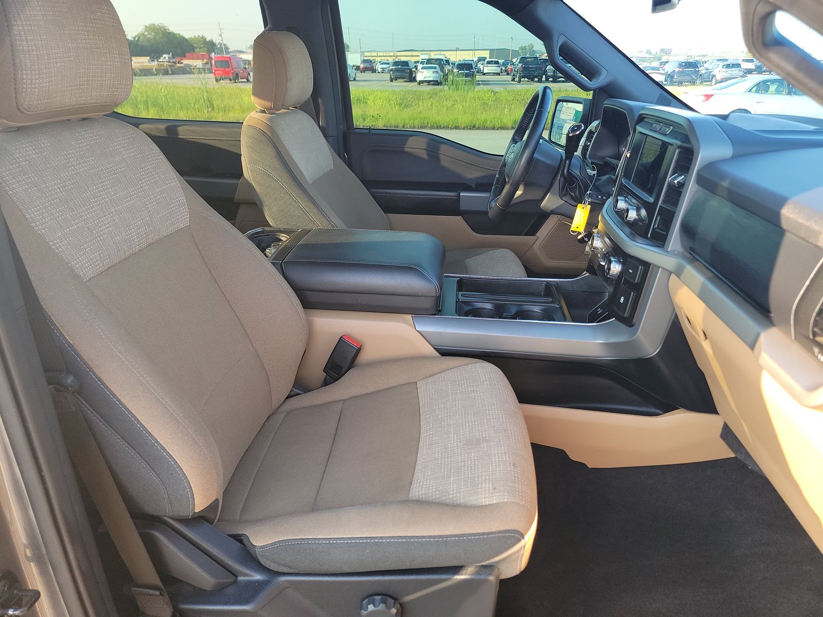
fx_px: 571
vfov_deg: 56.8
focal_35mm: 24
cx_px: 412
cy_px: 308
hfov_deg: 71.6
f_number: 1.8
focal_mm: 6.7
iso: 68
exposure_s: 1/59
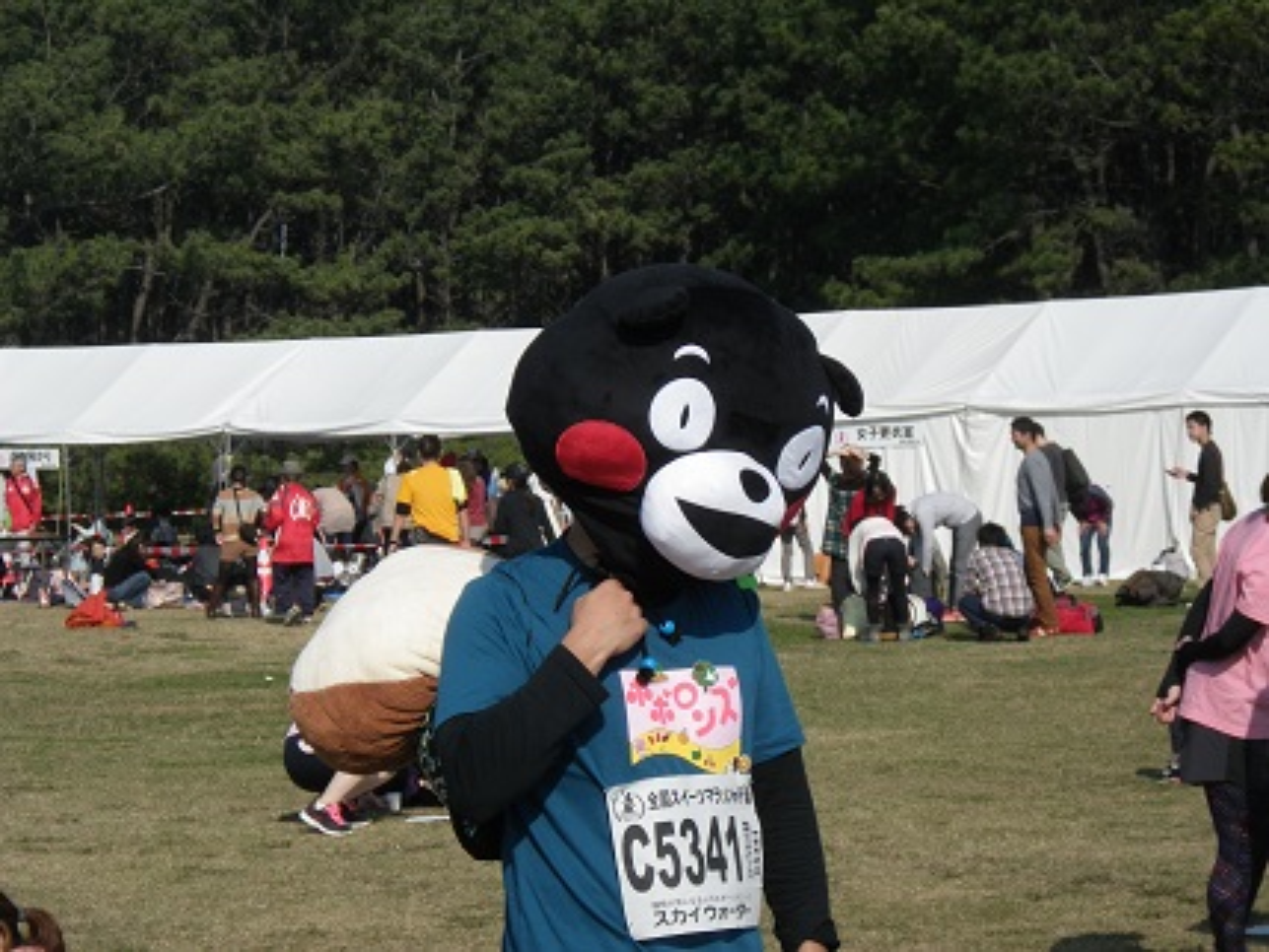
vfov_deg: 12.9
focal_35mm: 115
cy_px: 476
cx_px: 634
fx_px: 4217
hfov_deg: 17.1
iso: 80
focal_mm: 20.6
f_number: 6.3
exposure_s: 1/400
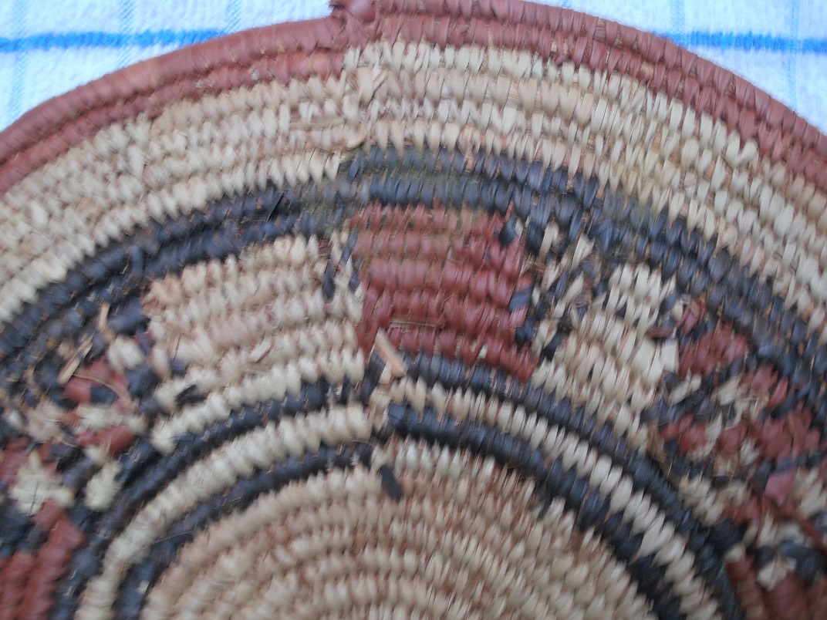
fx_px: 788
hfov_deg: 55.4
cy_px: 310
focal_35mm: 33
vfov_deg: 42.9
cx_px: 414
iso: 125
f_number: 3.6
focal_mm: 5.93
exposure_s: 1/4
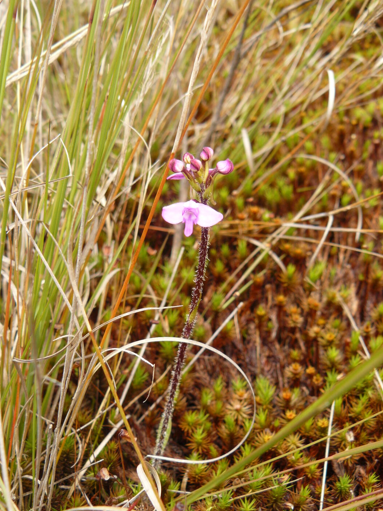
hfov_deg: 38.7
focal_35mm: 37
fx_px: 546
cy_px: 249
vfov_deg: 50.1
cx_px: 194
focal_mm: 6
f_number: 4
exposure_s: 1/200
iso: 100
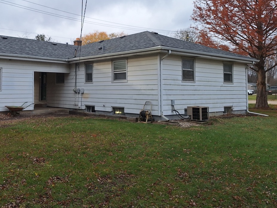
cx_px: 81
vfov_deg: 39.5
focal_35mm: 36
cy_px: 81
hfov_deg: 49.9
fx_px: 288
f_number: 1.8
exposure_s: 1/818
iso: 40
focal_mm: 5.54
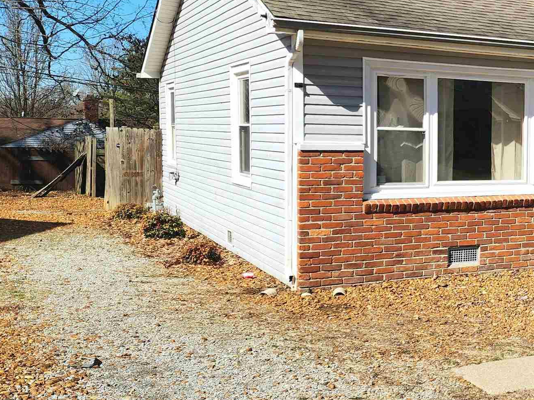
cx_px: 599
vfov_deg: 27.0
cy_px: 183
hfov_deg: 31.2
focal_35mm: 54
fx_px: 833
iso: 12
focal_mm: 6.4
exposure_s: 1/1250
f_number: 1.8
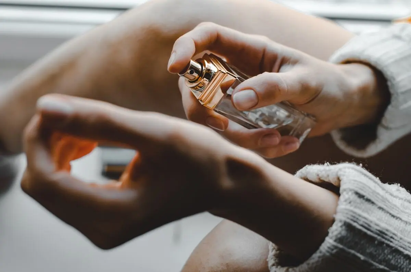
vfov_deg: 18.1
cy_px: 136
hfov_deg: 27.0
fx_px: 855
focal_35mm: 75
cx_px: 206
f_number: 3.5
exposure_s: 1/100
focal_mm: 50
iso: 320
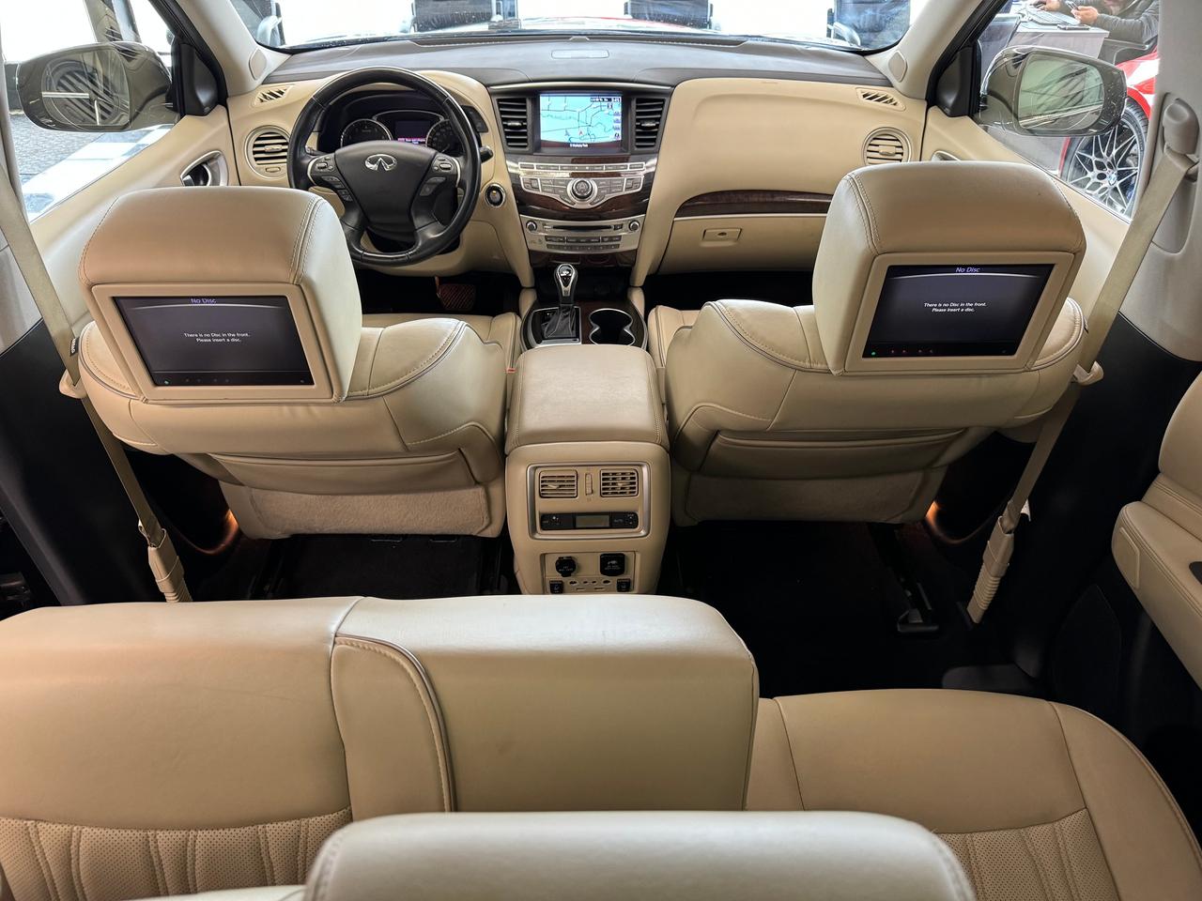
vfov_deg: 56.8
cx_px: 601
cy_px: 450
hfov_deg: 71.6
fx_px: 833
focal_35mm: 24
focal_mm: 6.76
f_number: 1.78
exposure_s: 1/60
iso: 320
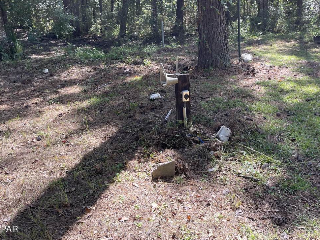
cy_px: 85
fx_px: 305
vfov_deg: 42.5
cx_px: 176
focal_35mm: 33
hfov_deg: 55.3
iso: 32
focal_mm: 5.1
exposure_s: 1/286
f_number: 1.6
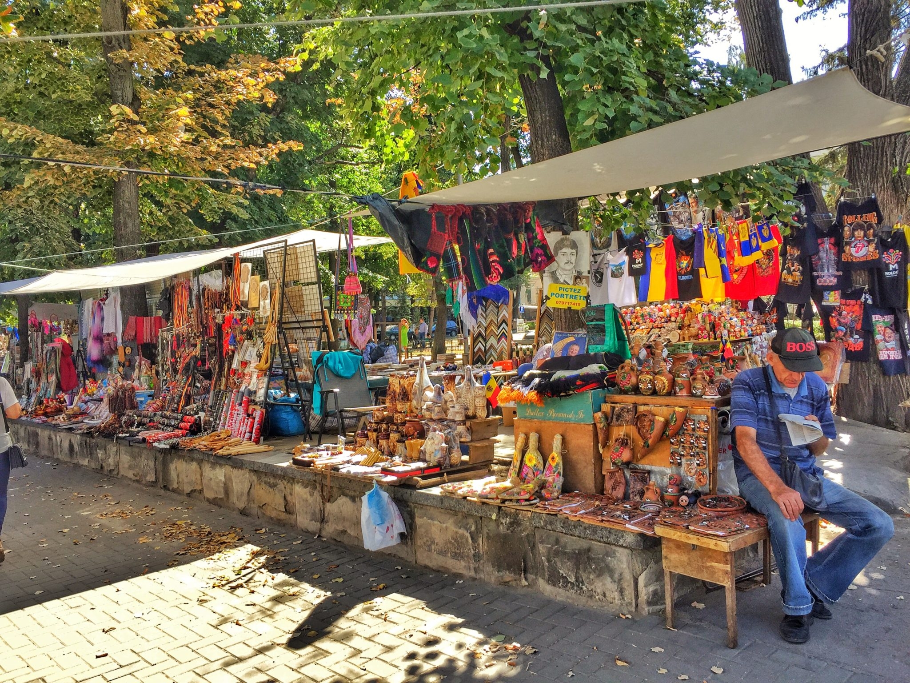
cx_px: 455
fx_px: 762
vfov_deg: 48.2
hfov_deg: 61.7
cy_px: 342
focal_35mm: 29
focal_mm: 4.15
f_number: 2.2
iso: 32
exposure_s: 1/444
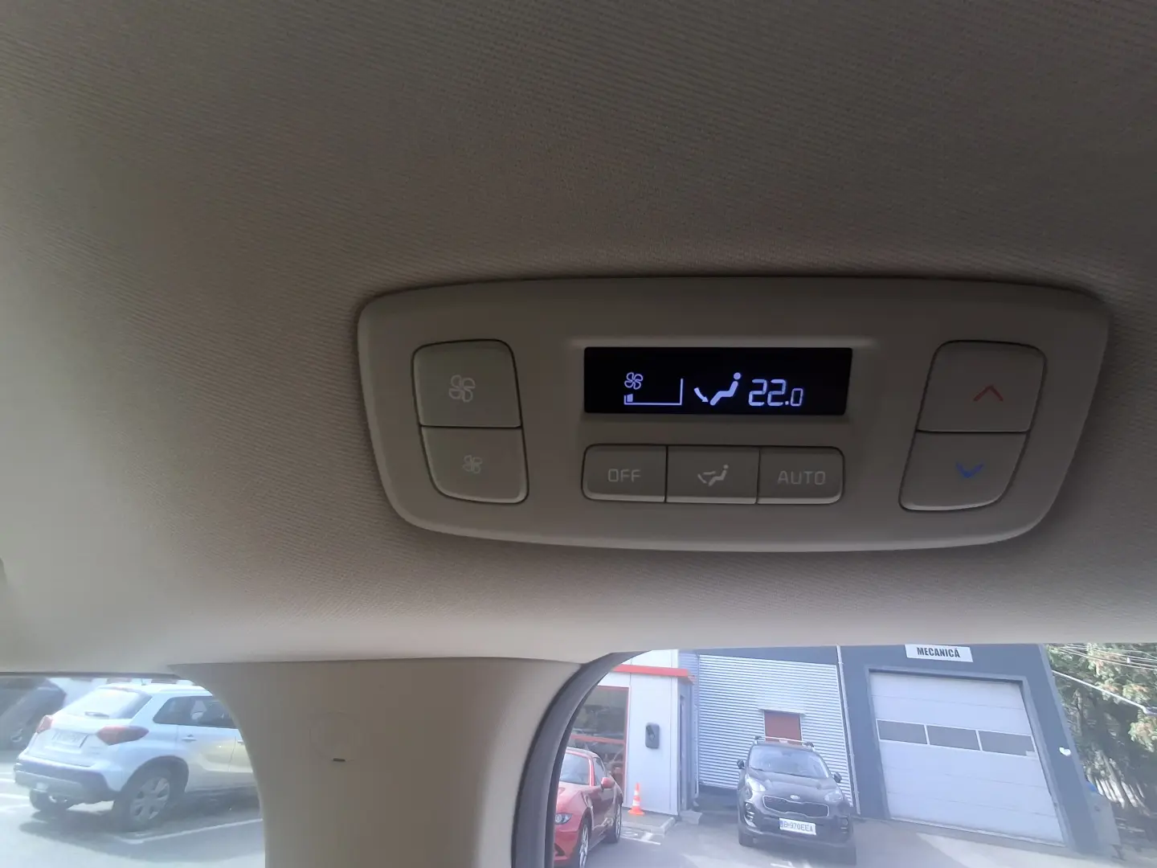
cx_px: 578
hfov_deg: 94.5
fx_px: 535
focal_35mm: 16
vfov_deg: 78.1
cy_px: 434
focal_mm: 1.64
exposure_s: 1/173
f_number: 2.2
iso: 40
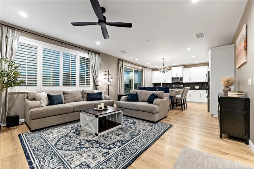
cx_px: 127
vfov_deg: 81.2
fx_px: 99
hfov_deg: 104.2
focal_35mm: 14
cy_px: 84
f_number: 2.8
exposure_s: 1/160
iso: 2000
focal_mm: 14
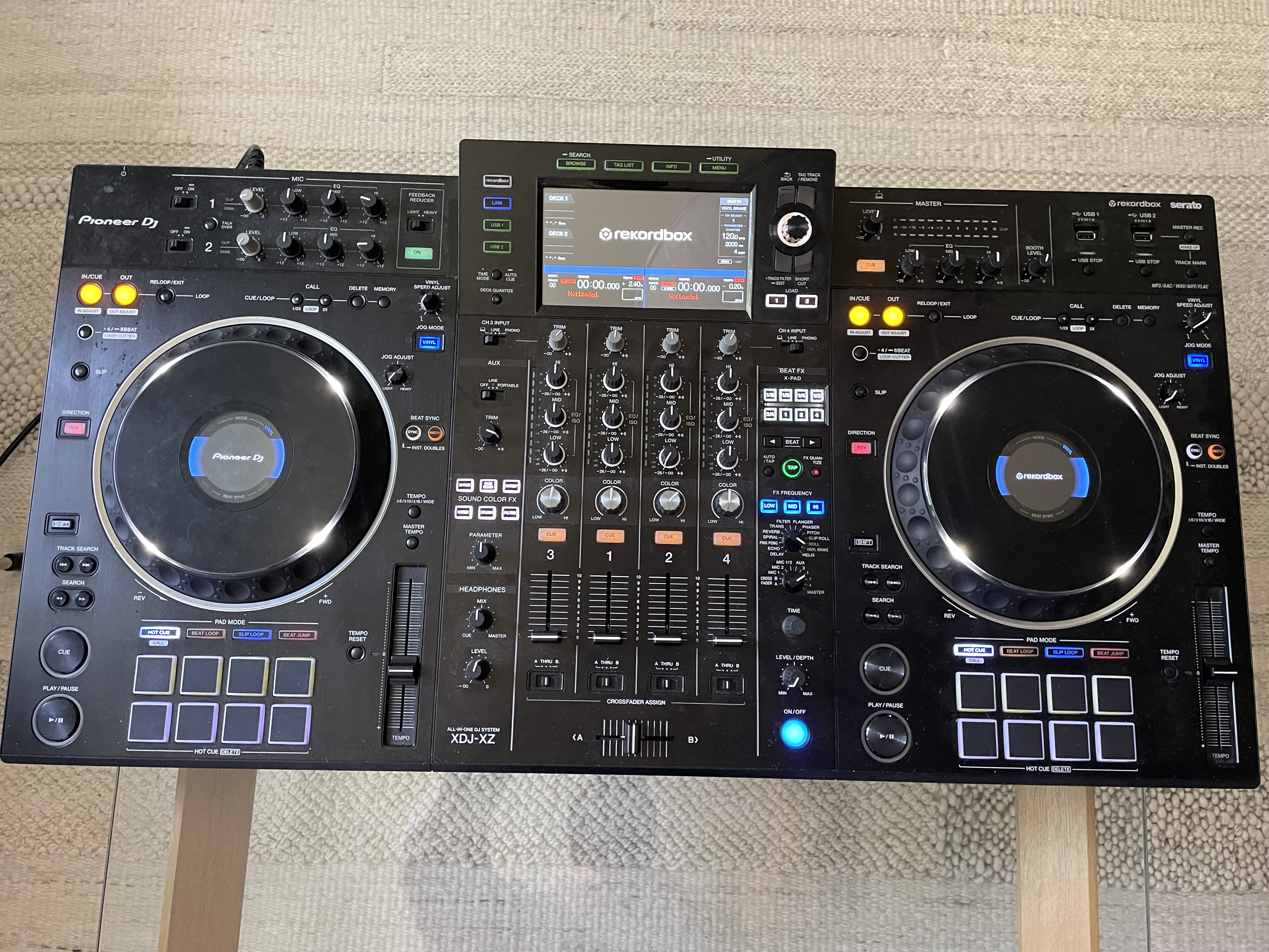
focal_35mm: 26
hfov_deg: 67.3
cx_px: 634
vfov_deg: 53.1
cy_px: 476
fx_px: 953
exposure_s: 1/48
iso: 500
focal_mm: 4.2
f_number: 1.6
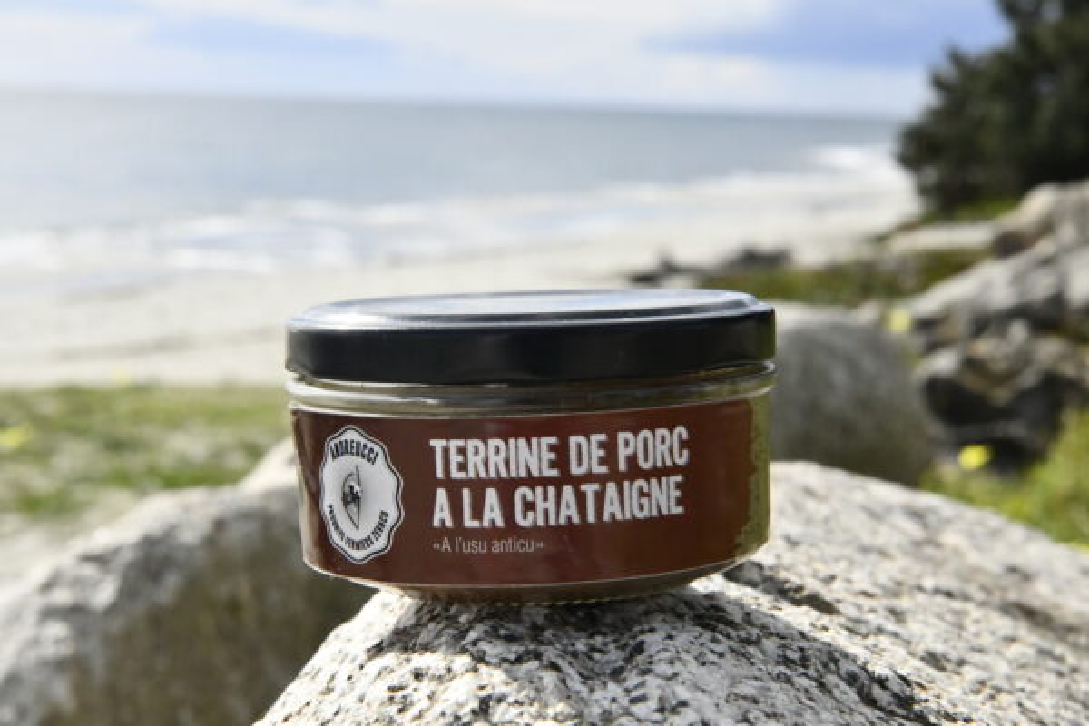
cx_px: 544
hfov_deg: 28.8
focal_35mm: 70
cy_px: 363
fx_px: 2117
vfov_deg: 19.5
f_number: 22
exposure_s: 1/5000
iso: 12800
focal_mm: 70
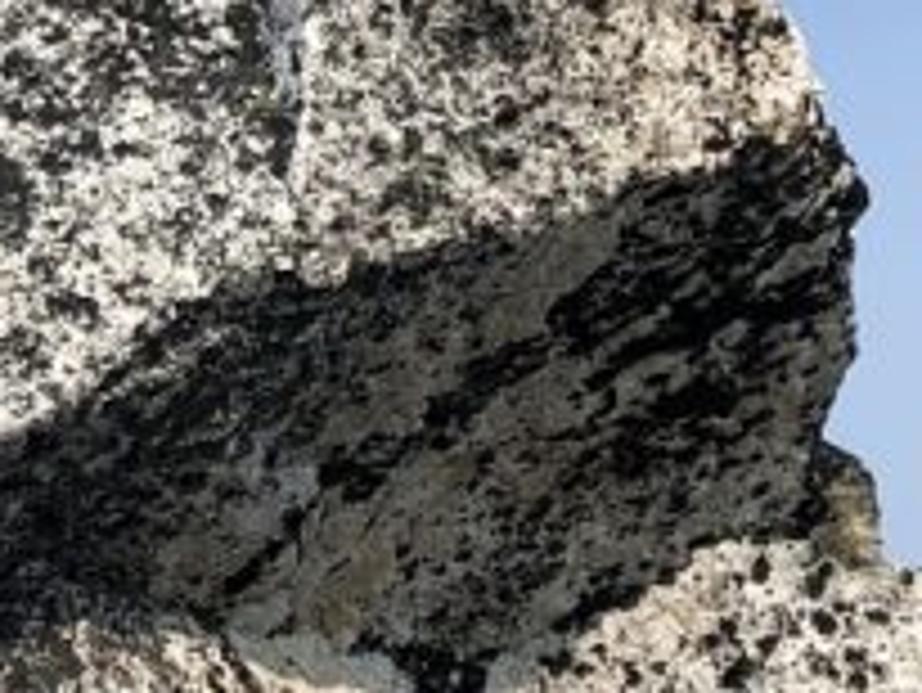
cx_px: -297
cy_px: 122
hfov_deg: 13.5
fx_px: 3731
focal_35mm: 140
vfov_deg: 10.6
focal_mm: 3.99
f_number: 1.8
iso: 20
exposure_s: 1/2114
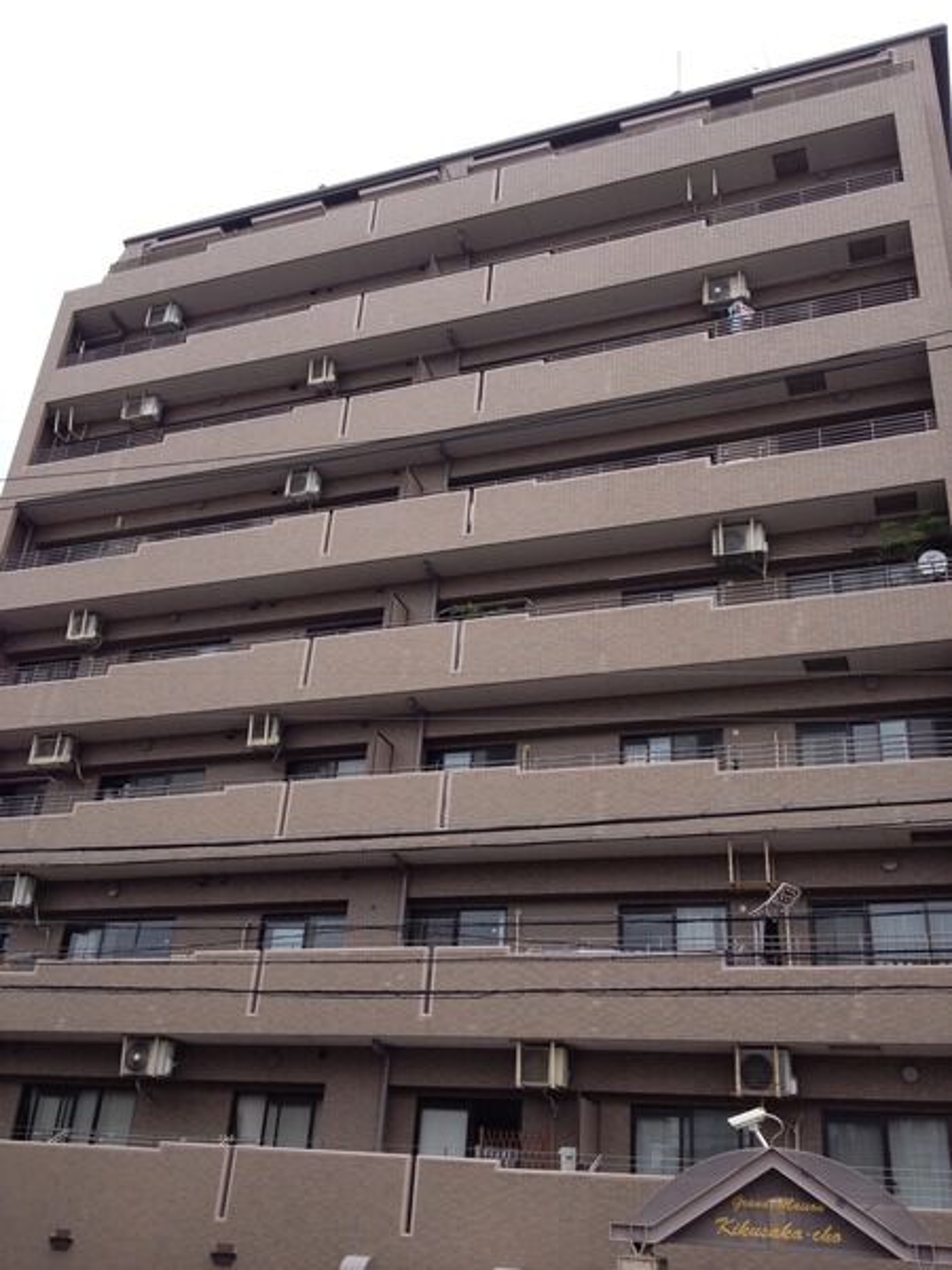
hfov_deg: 40.7
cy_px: 635
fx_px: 1283
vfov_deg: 52.6
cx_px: 476
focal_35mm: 35
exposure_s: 1/1126
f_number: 2.4
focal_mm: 4.28
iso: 64
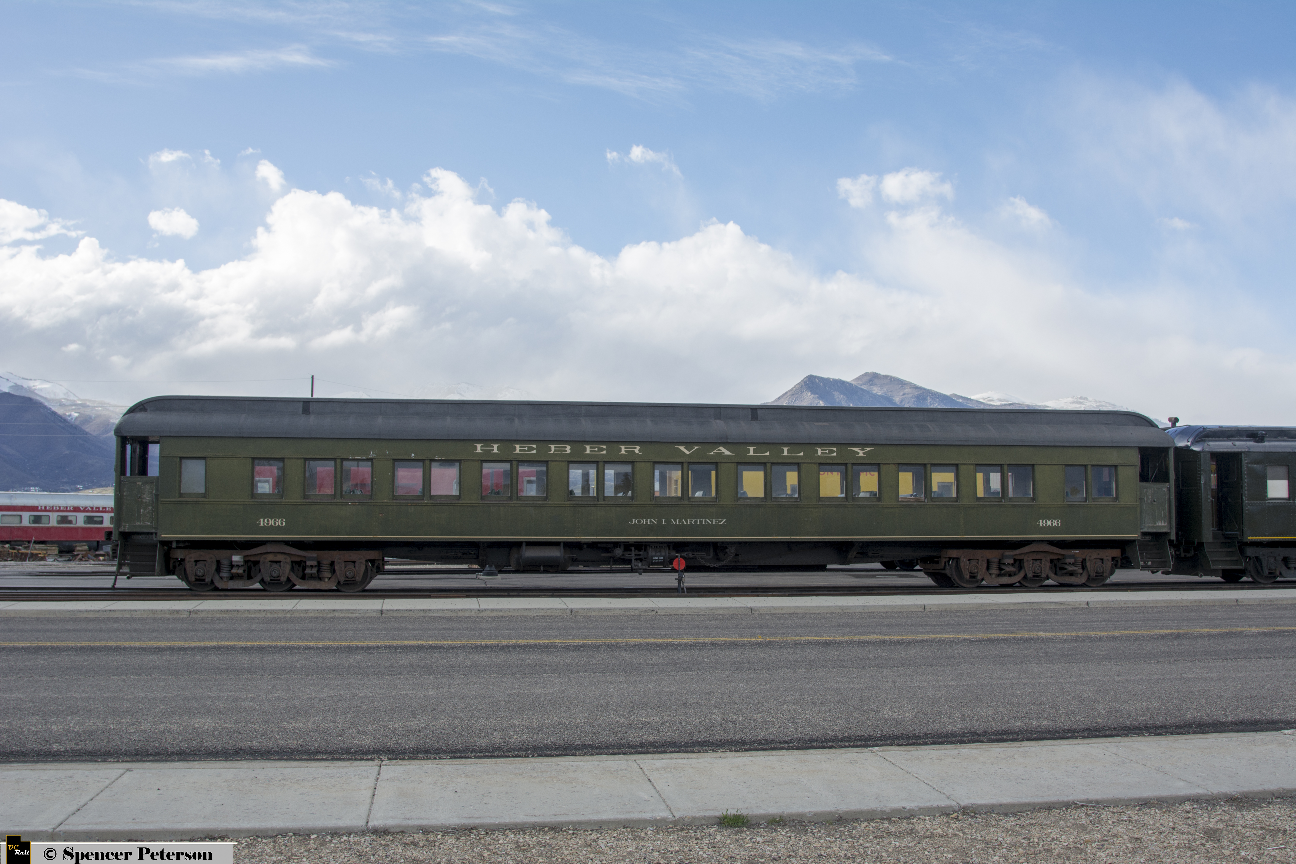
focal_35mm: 36
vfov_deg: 36.9
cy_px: 432
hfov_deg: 53.1
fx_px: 1296
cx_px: 648
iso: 100
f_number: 7.1
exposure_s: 1/160
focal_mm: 24
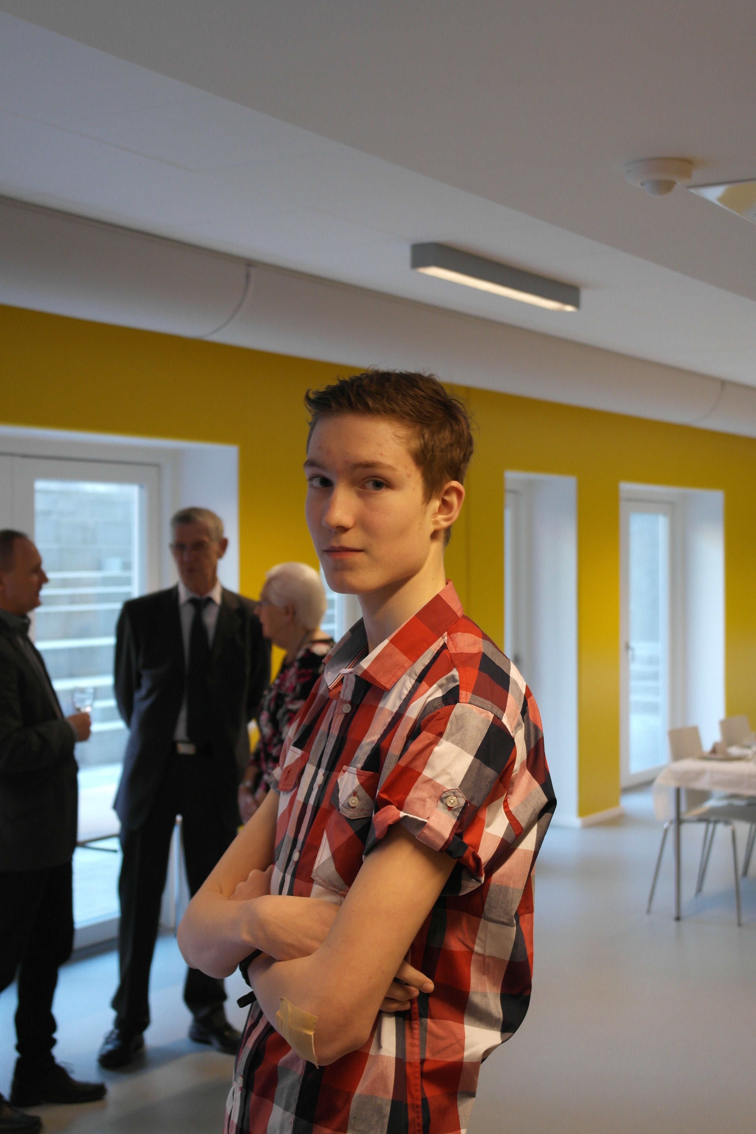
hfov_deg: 25.5
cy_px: 567
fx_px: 1669
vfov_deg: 37.5
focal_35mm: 53
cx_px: 378
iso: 400
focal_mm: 35
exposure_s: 1/30
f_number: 4.5
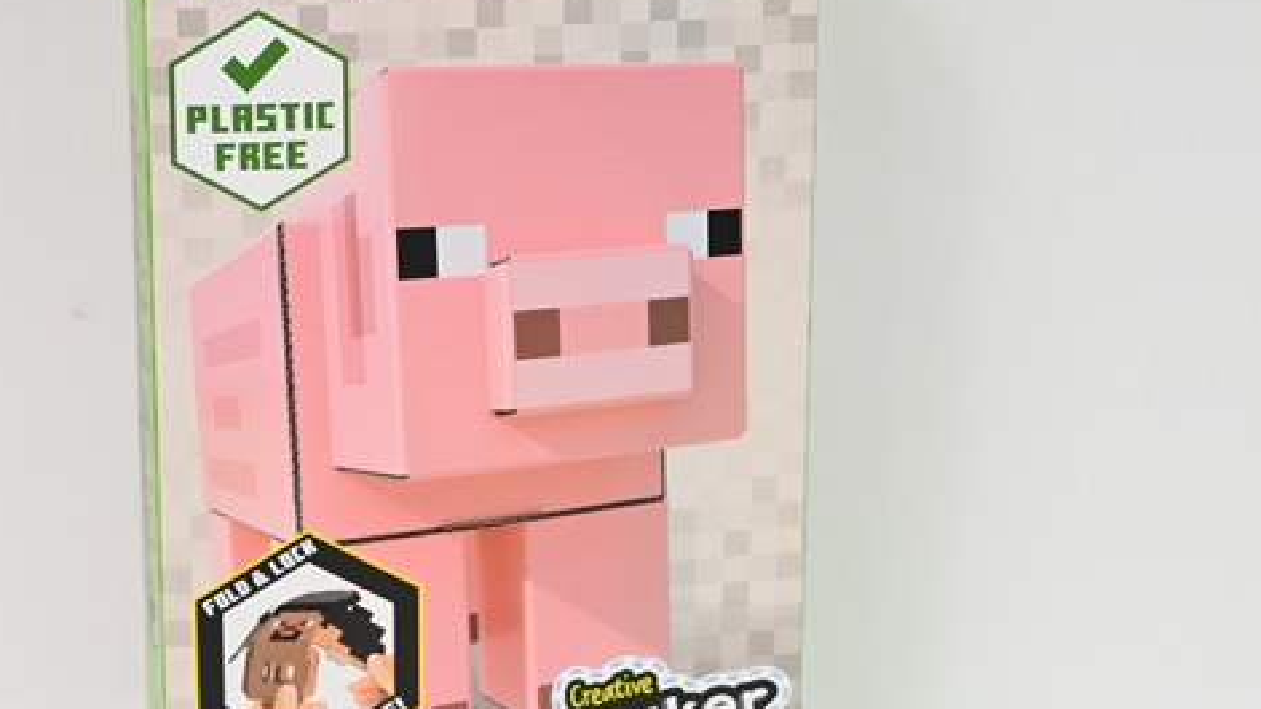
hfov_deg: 24.2
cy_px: 288
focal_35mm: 88
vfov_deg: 13.8
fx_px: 2939
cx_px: 473
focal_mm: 33
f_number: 5
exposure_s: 1/160
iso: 400
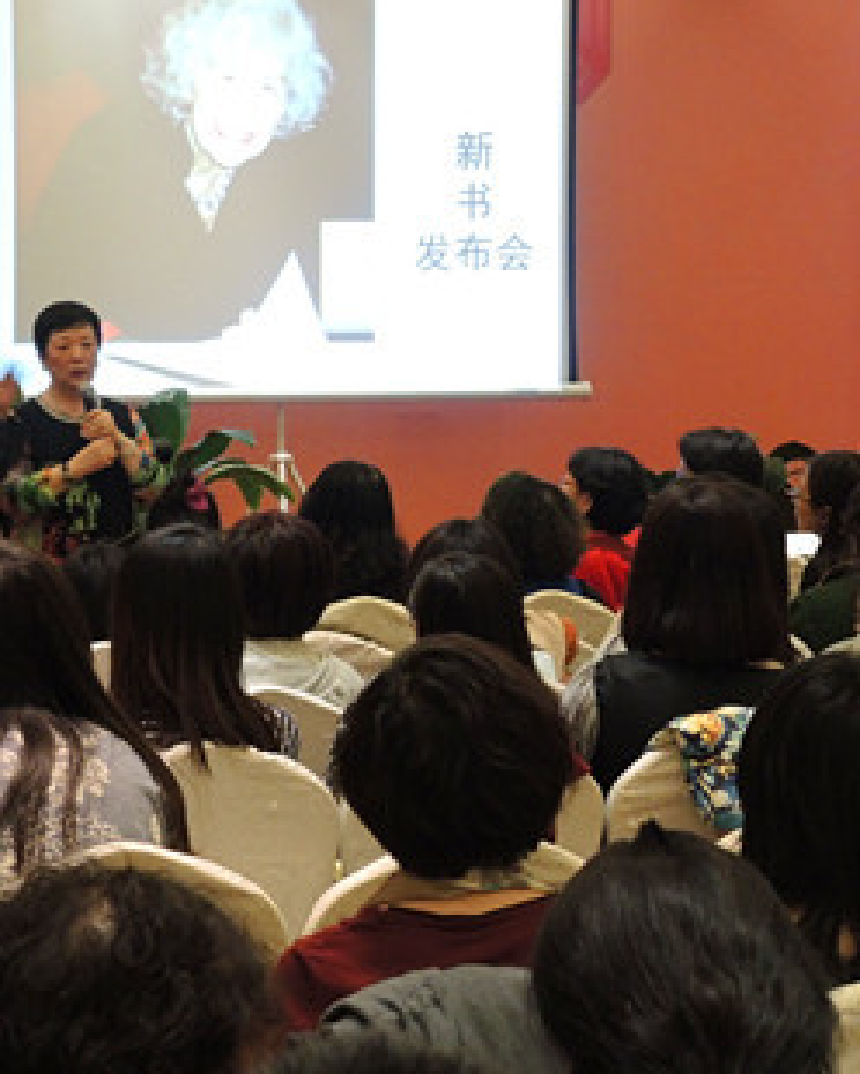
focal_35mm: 126
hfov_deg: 12.2
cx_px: 277
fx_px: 4009
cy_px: 561
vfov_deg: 15.3
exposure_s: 1/25
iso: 400
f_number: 2.8
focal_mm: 11
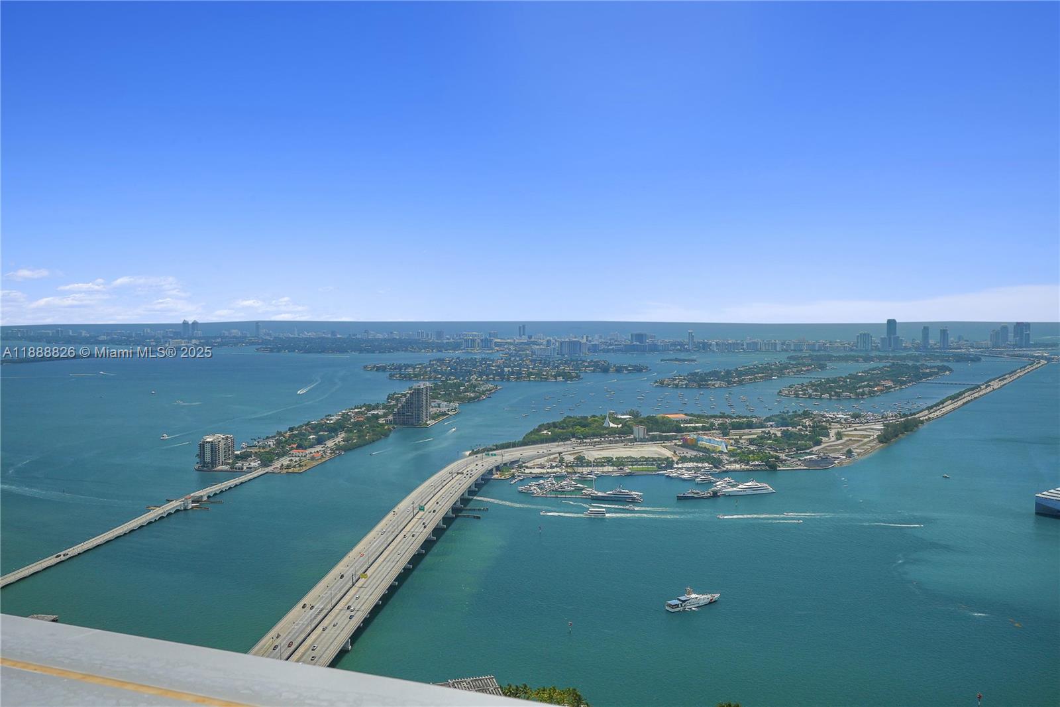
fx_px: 883
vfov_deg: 43.6
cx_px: 530
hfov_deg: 61.9
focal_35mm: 30
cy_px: 354
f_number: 10
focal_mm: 20
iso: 160
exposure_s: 1/500
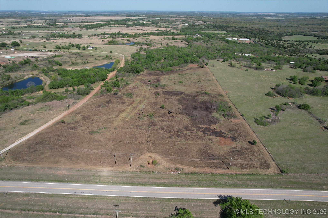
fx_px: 200
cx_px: 164
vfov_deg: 57.2
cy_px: 109
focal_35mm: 22
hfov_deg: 78.6
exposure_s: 1/2000
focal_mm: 8.38
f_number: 2.8
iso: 100
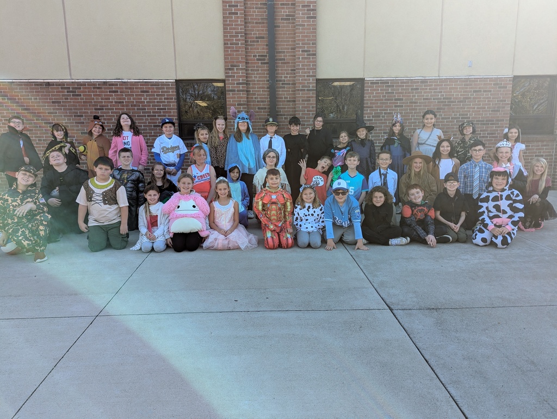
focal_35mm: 24
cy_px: 210
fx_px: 387
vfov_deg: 56.9
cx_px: 278
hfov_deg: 71.5
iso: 37
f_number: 1.85
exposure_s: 1/369
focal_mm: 6.81
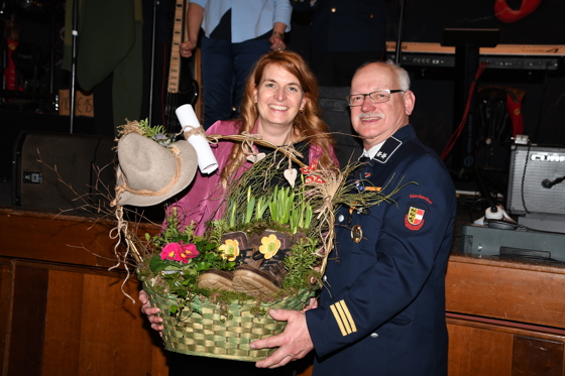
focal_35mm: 52
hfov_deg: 38.2
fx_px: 816
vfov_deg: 26.0
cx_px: 282
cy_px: 188
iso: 100
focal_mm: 35
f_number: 4.2
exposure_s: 1/60
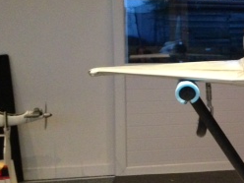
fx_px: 599
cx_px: 301
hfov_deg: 21.2
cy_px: 73
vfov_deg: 17.3
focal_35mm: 85
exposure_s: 1/15
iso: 500
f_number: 2.4
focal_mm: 4.13
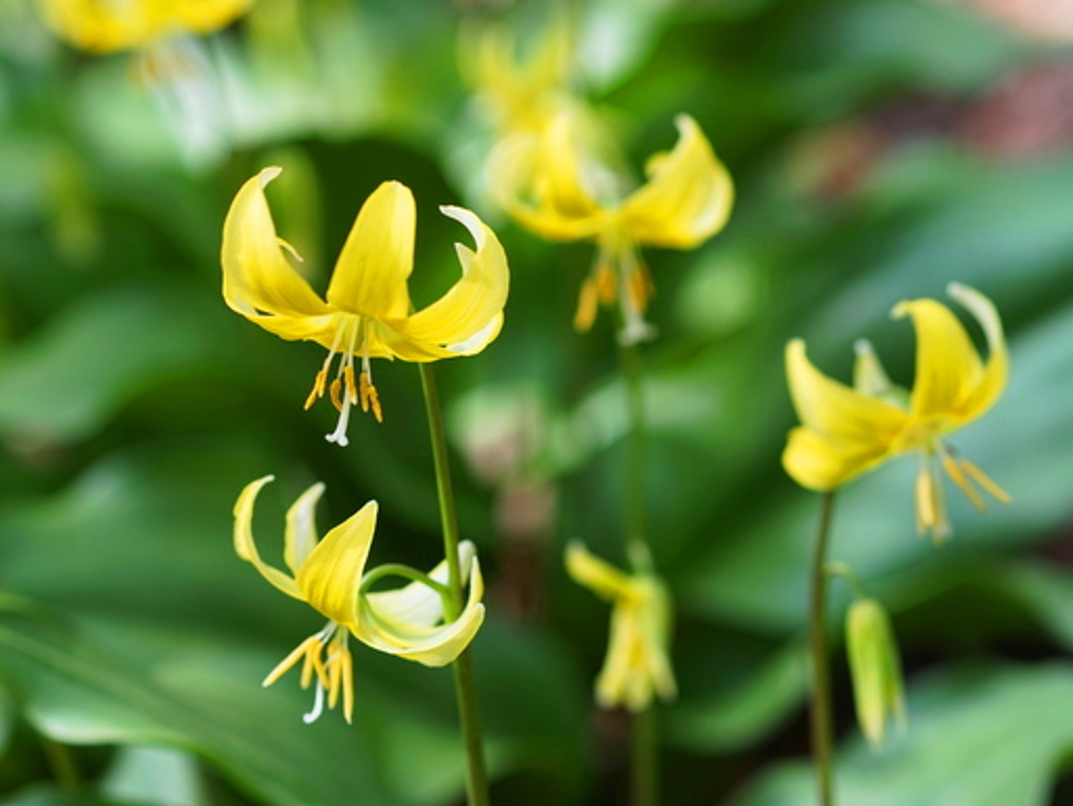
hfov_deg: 17.7
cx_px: 588
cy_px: 397
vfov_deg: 13.3
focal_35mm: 111
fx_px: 3441
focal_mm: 100
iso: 100
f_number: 4
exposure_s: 1/100
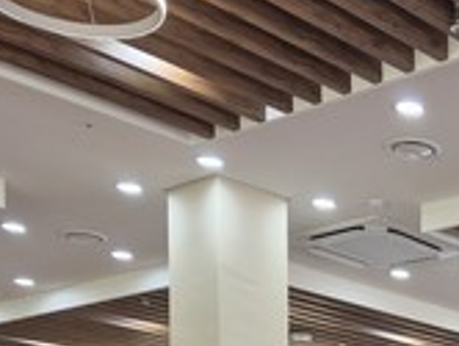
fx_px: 1102
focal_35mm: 83
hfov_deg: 21.4
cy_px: 592
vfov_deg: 15.6
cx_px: 592
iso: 40
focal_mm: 5.4
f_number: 1.8
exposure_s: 1/120
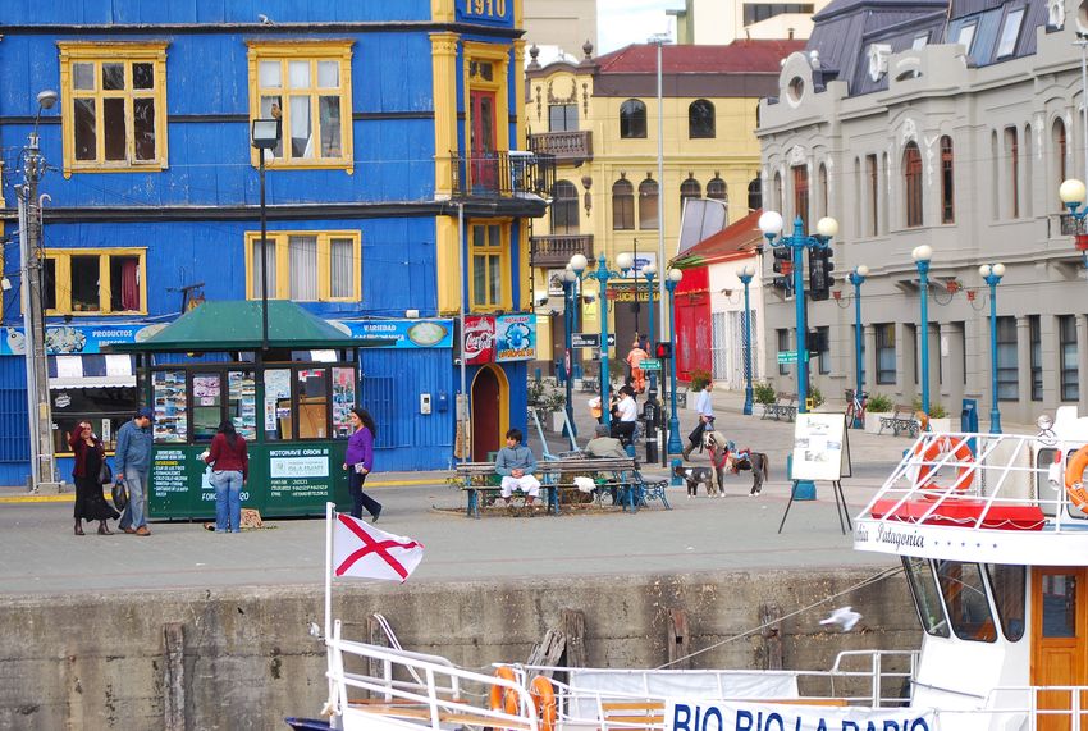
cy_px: 366
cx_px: 544
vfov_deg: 11.5
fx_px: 3635
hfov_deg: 17.0
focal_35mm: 120
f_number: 5.6
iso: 250
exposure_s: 1/320
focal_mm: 80
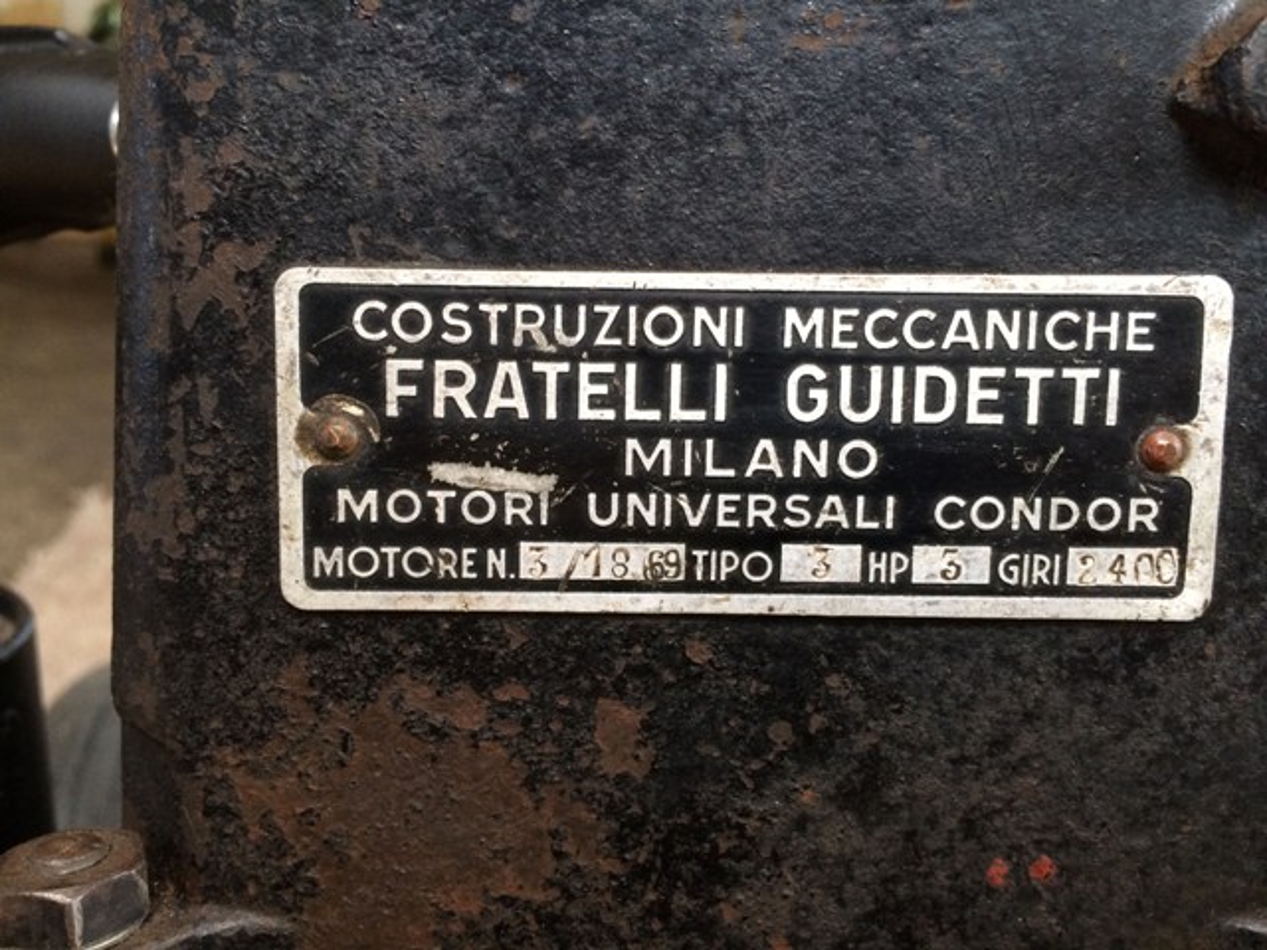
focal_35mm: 30
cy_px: 475
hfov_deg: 60.0
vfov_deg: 46.8
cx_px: 634
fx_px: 1098
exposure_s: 1/30
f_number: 2.2
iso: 160
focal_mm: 4.12
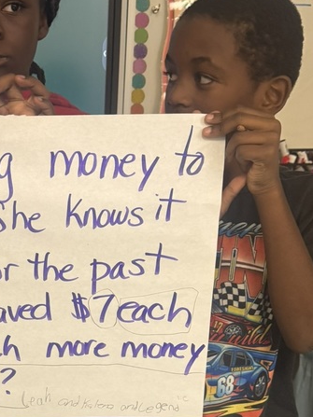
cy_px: 345
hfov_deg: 25.7
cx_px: 31
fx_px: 663
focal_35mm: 55
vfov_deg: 33.7
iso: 250
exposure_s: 1/60
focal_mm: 6.76
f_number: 1.78
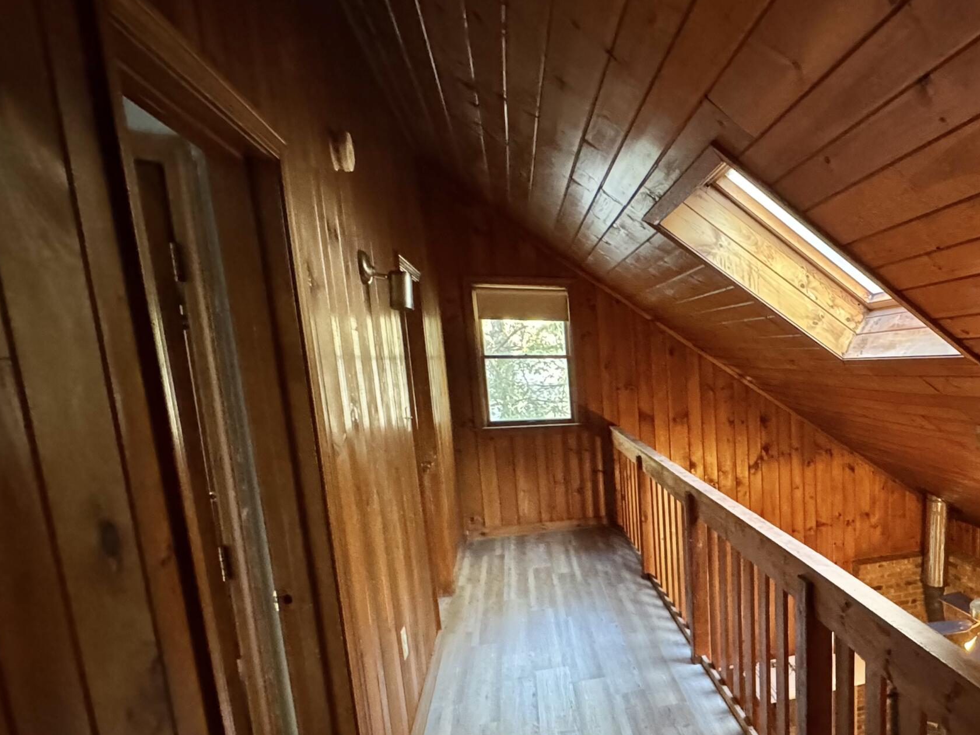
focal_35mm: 25
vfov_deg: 53.9
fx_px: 708
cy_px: 484
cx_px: 842
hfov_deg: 61.0
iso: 1000
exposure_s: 1/40
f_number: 2.2
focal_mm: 2.22
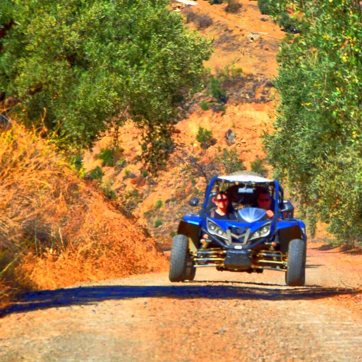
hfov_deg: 7.8
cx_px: 261
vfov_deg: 7.8
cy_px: 181
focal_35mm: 223
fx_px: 2638
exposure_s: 1/400
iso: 400
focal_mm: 116
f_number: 11
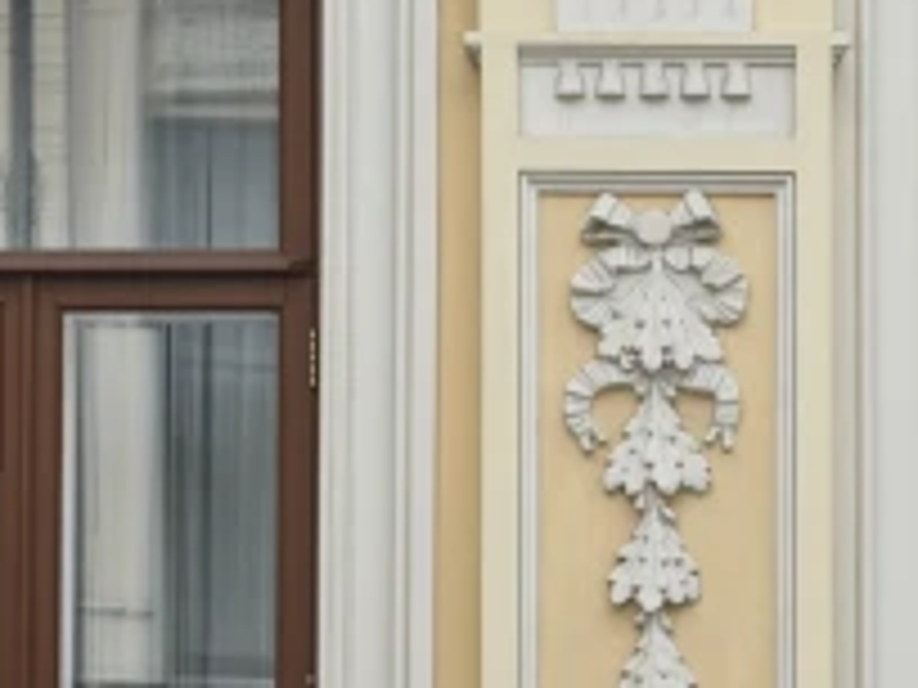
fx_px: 5463
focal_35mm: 206
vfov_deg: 7.2
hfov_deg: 9.6
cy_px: 445
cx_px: 702
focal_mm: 8.72
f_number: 2
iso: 50
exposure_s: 1/324
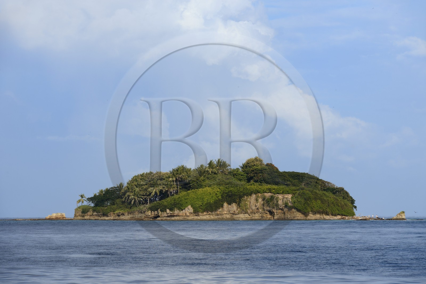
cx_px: 213
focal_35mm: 200
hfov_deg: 10.3
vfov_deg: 6.9
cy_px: 142
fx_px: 2366
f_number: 11
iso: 100
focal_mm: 200
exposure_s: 1/250
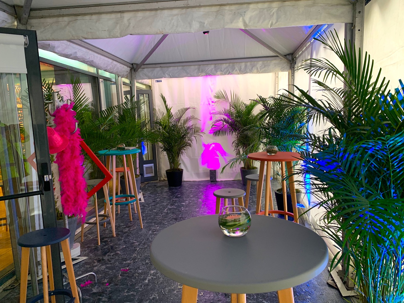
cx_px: 202
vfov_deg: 53.1
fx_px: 303
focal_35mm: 26
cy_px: 152
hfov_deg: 67.3
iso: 100
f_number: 1.8
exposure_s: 1/60
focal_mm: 4.25
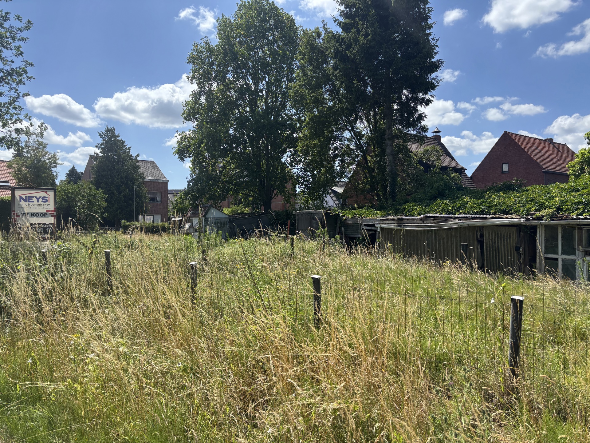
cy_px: 222
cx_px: 295
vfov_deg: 53.1
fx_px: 443
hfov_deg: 67.3
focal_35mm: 26
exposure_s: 1/2513
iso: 50
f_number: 1.6
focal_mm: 5.96
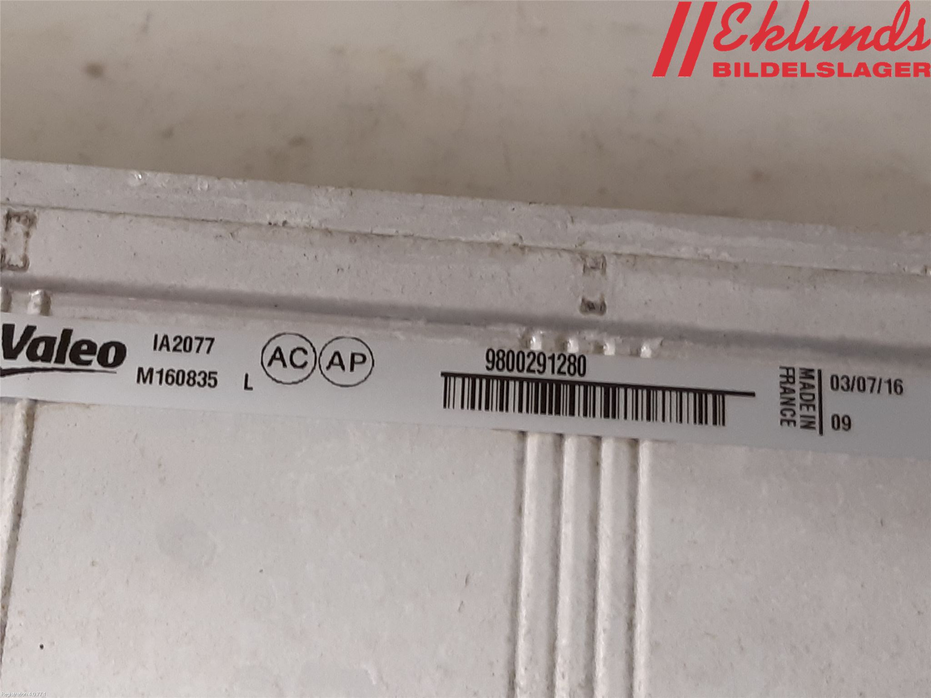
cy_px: 349
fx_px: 699
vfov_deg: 53.1
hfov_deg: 67.3
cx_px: 466
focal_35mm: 26
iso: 160
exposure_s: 1/50
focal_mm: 3.93
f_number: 1.7
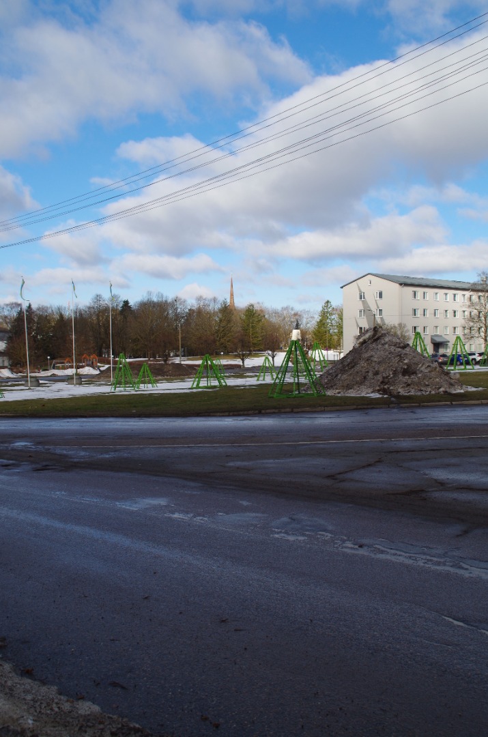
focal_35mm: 42
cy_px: 368
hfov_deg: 31.7
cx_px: 244
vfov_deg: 46.5
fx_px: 858
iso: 100
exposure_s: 1/125
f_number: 11
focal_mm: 28
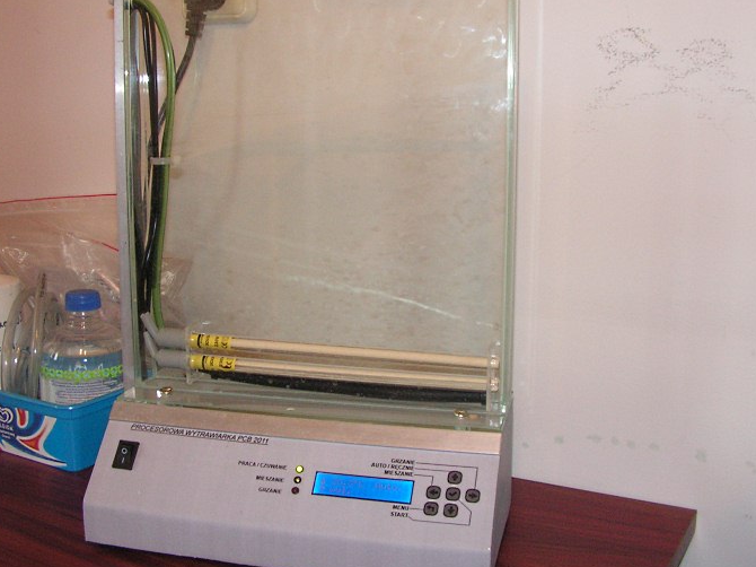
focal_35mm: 43
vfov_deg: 33.6
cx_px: 363
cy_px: 262
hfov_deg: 43.9
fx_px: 939
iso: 200
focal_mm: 6
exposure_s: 1/40
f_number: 3.2
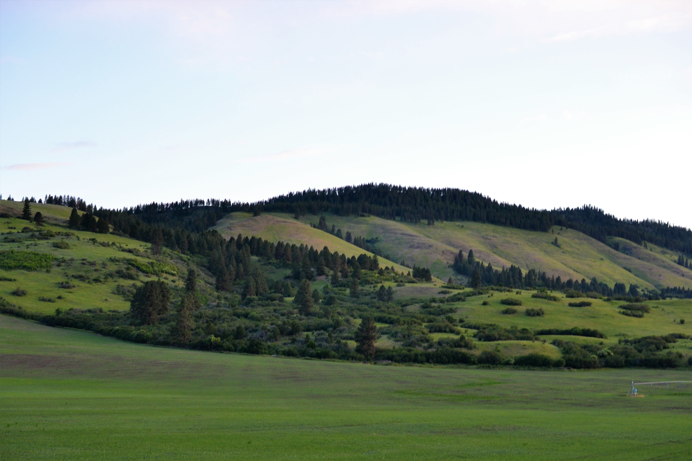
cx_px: 346
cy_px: 230
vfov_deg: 22.6
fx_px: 1153
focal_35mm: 60
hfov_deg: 33.4
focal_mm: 40
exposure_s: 1/80
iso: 400
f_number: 4.5
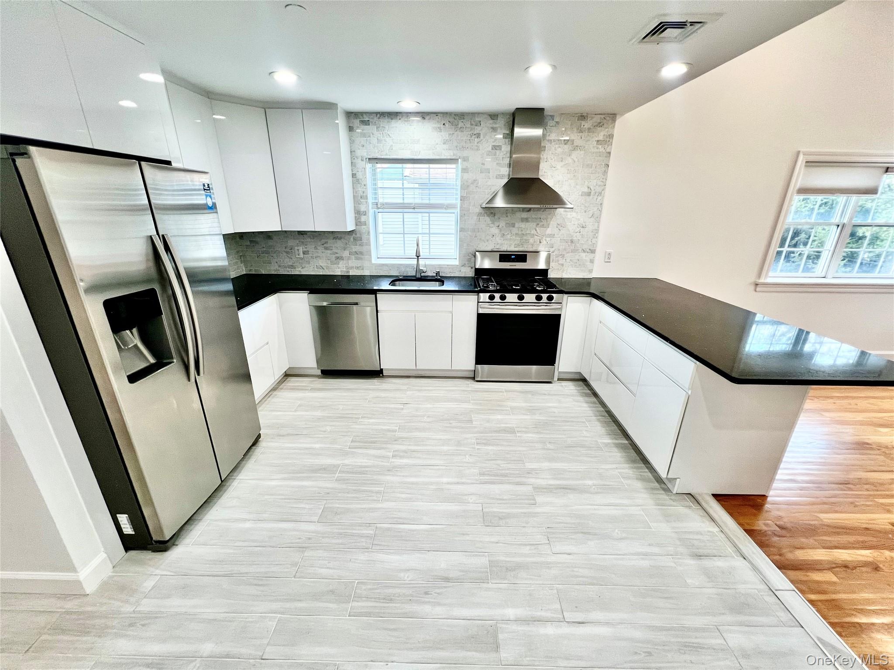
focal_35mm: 13
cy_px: 335
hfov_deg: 106.2
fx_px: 336
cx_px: 447
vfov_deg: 89.9
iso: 160
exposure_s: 1/120
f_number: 1.8
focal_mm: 1.57
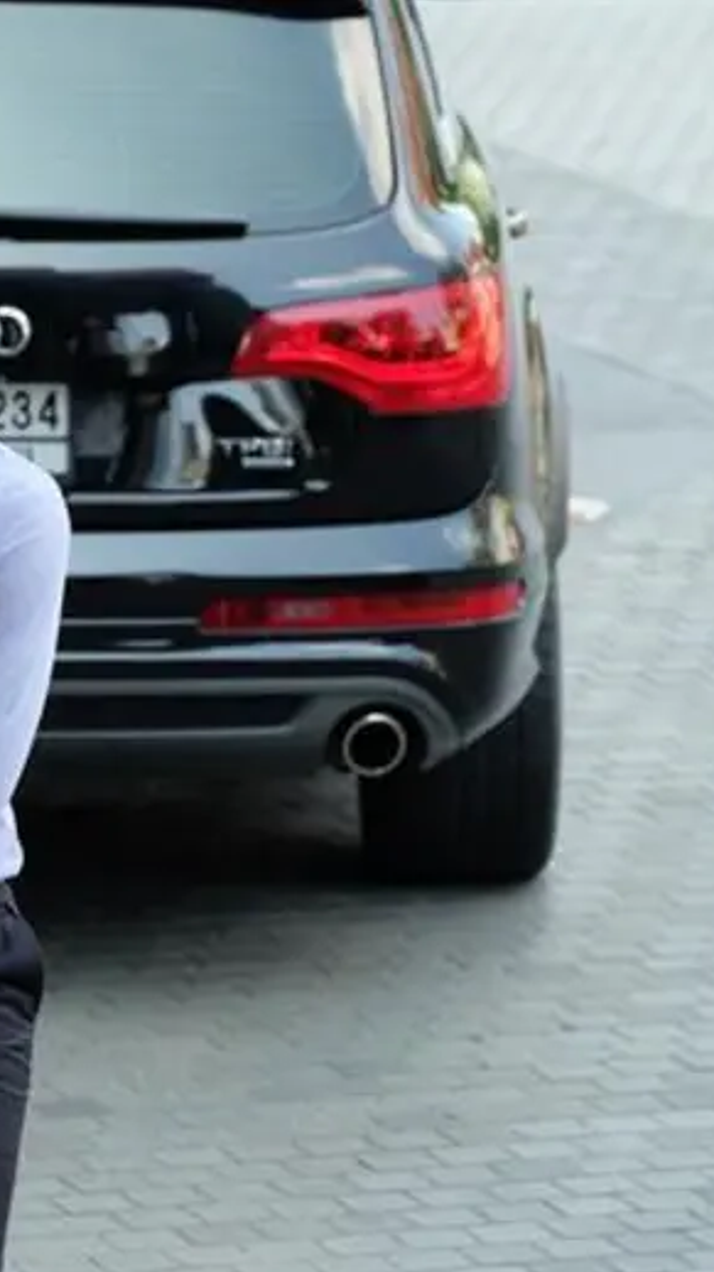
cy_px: 636
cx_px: -216
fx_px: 10208
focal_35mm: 303
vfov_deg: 7.1
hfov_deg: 4.0
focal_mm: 127.9
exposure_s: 1/250
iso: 1000
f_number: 5.8
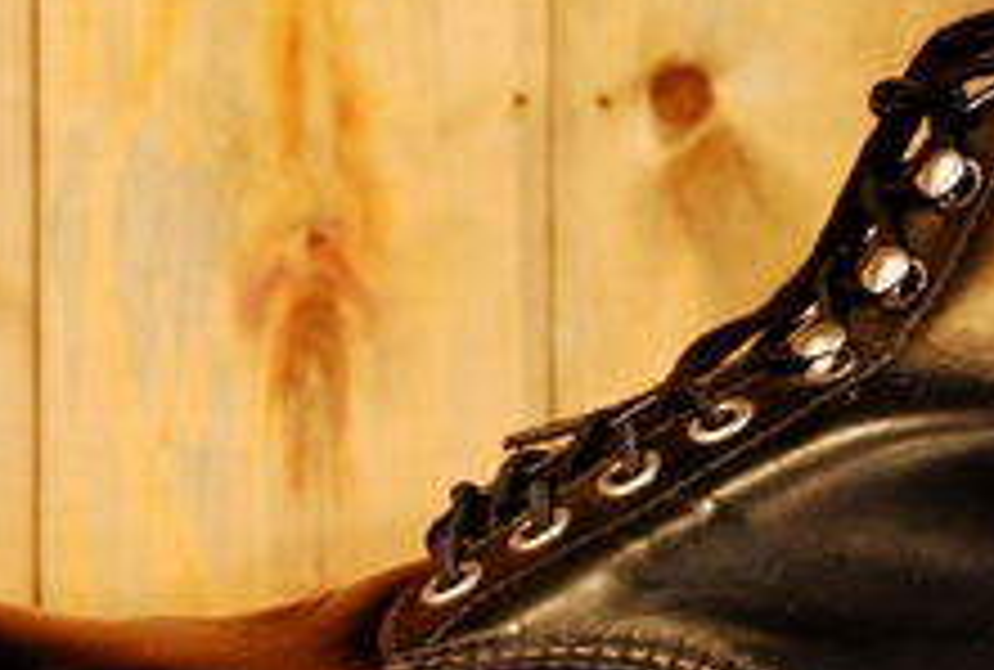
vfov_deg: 9.8
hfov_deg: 14.4
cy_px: 405
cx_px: 724
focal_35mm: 141
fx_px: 3916
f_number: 5
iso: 1250
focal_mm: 35
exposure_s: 1/4
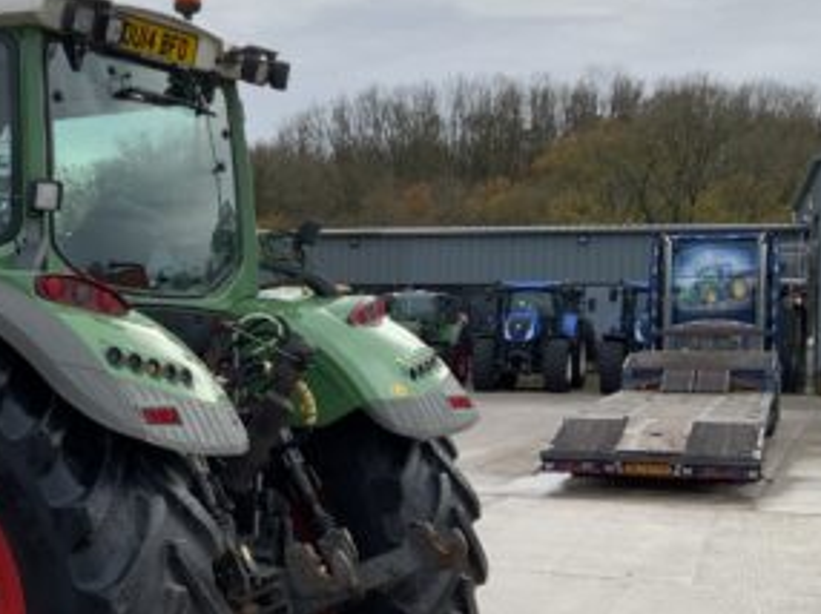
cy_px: 393
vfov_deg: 22.5
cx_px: 72
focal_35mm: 65
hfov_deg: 28.6
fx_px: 1540
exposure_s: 1/551
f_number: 1.8
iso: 16
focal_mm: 3
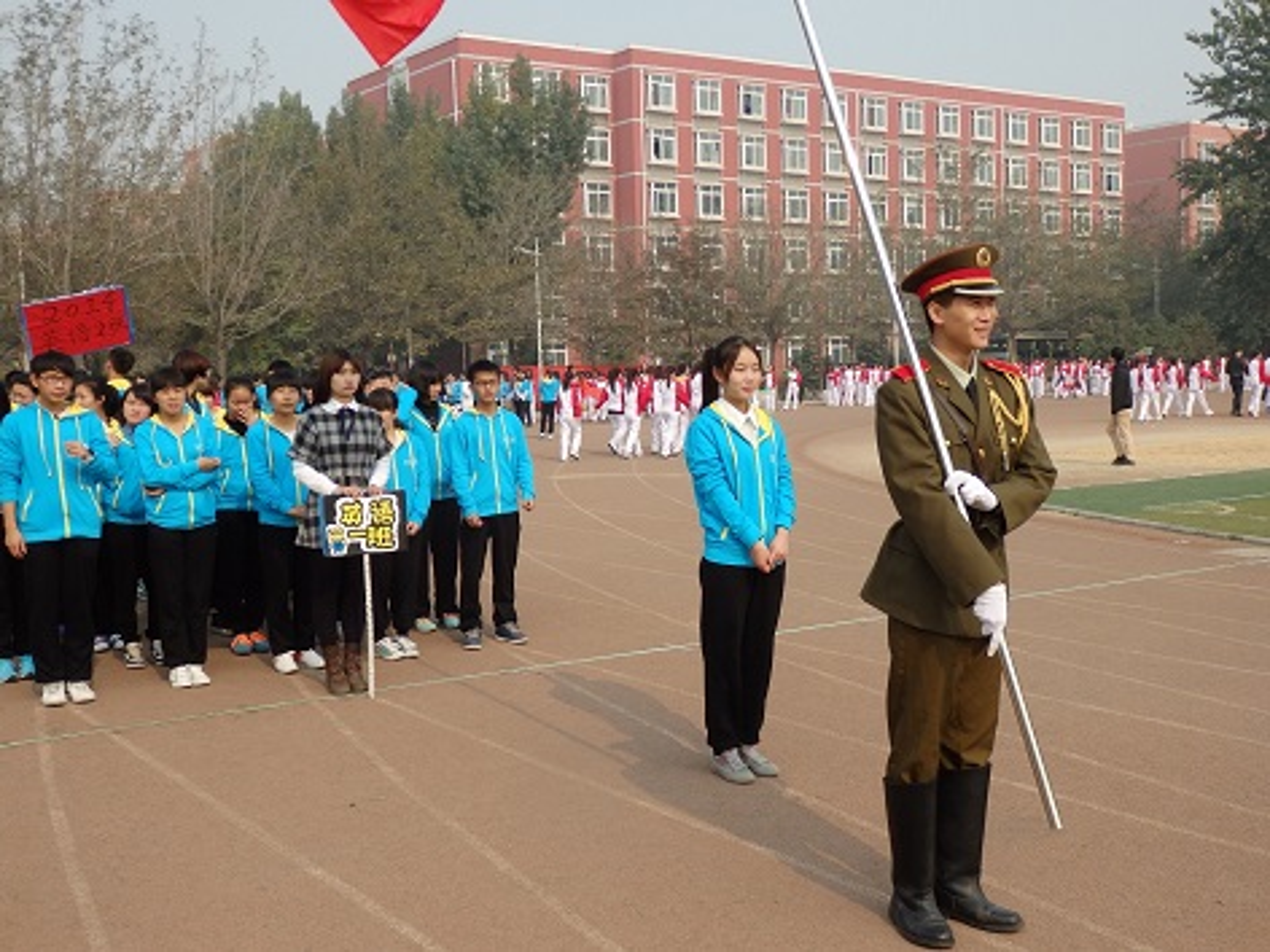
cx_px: 635
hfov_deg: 46.8
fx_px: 1468
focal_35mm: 40
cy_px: 476
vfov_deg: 36.0
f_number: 3.7
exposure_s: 1/640
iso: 100
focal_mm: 7.3
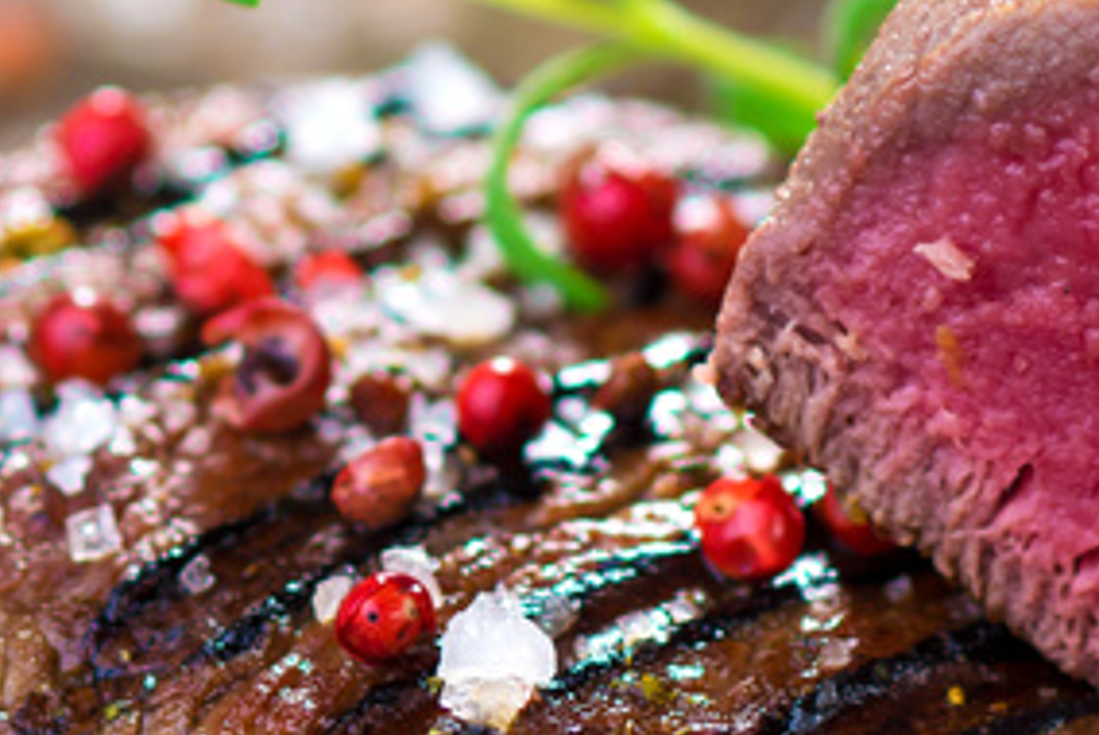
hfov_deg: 4.6
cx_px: 753
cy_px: 731
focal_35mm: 448
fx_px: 13690
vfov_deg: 3.1
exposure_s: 1/100
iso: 100
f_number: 3.5
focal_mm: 100
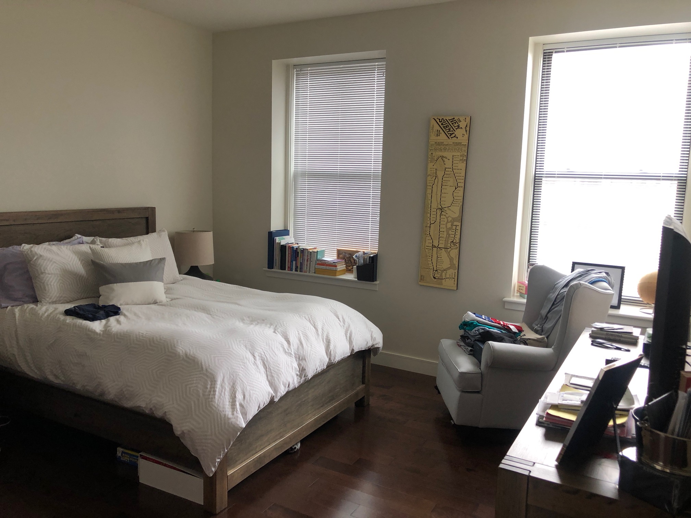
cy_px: 259
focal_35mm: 28
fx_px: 559
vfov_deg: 49.7
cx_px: 346
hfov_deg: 63.4
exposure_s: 1/24
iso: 32
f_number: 1.8
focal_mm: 3.99
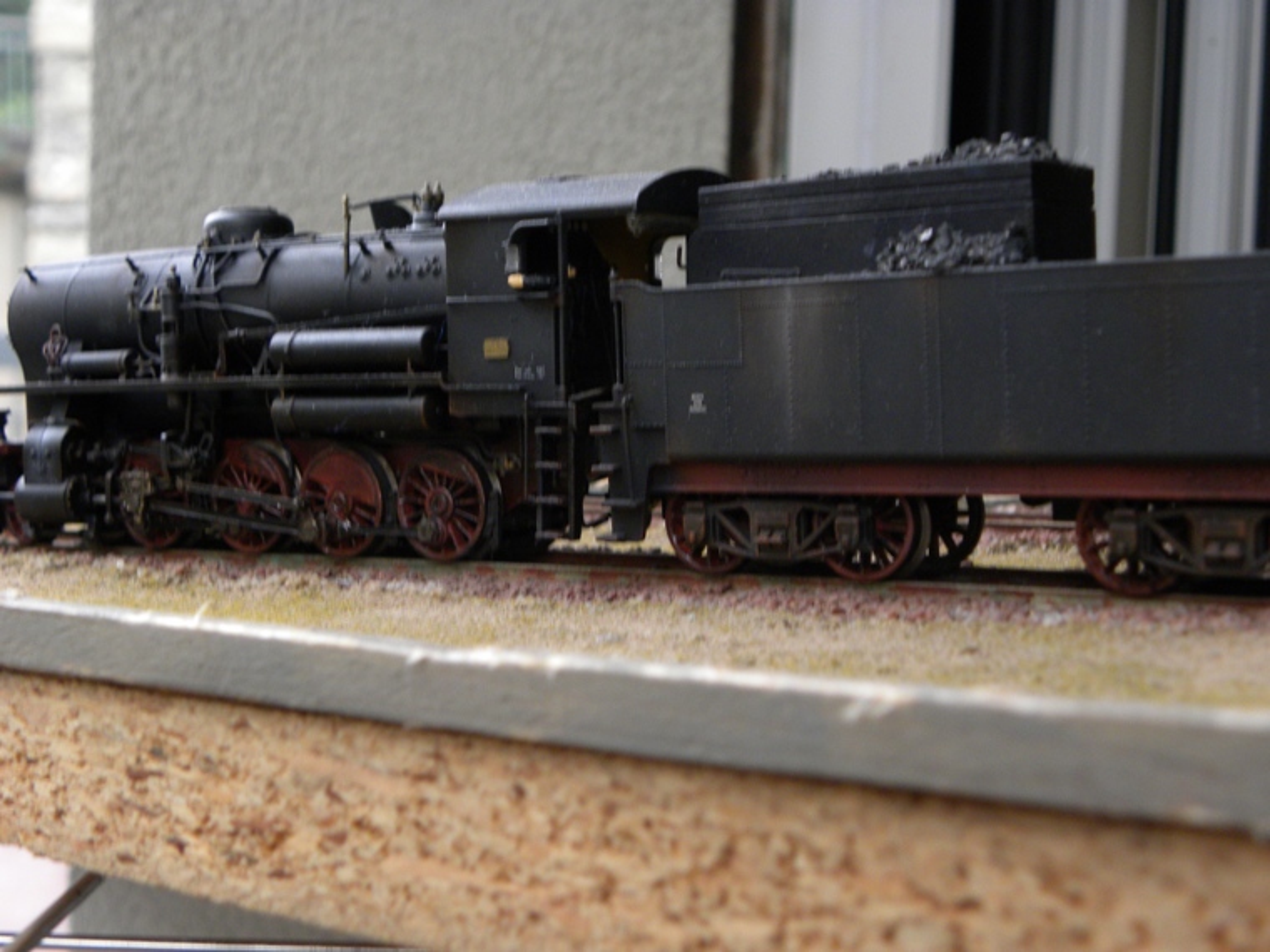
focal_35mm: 52
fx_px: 1908
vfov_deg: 28.0
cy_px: 476
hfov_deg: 36.8
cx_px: 635
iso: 179
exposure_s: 1/76.5
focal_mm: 9.2
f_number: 3.5
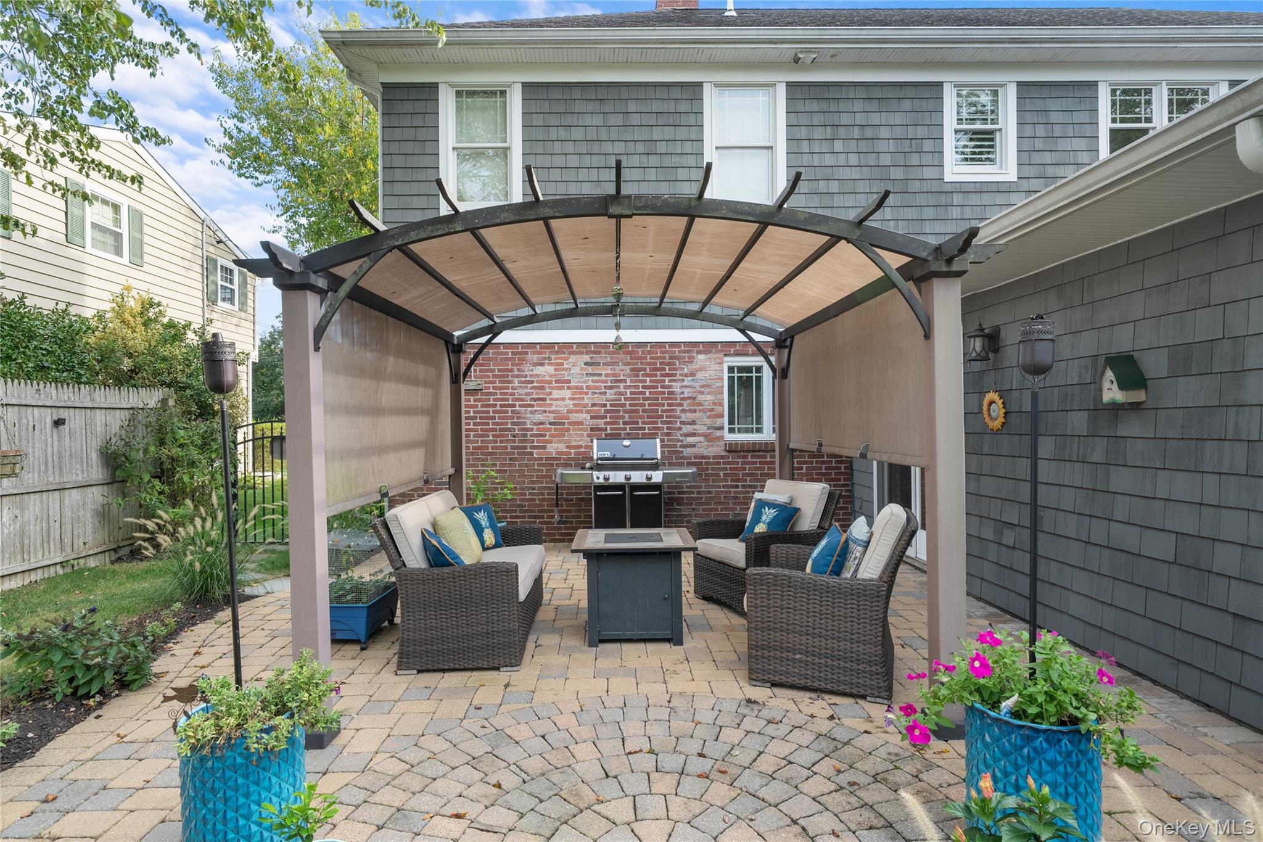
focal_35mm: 18
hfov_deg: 90.0
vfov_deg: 67.4
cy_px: 421
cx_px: 632
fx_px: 631
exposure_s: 1/15
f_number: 9
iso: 500
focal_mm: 18
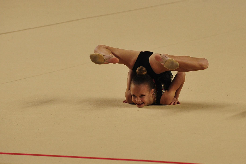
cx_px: 136
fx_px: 1831
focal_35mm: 268
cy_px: 75
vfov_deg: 5.1
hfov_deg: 7.7
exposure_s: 1/800
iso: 2500
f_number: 6.3
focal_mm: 190
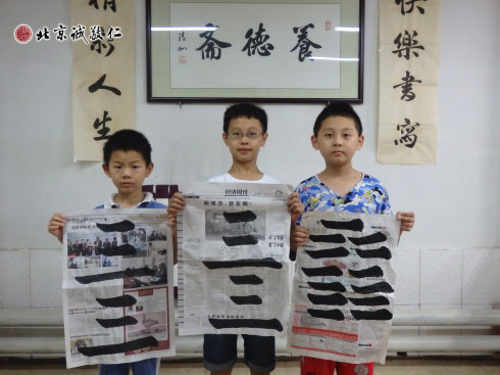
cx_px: 250
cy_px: 188
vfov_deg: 38.6
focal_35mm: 37
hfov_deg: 50.2
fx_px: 534
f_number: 3.6
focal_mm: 6.6
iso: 640
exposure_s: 1/60
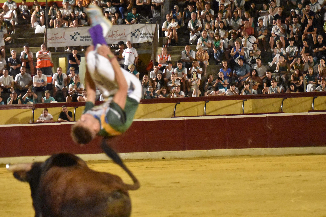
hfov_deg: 13.1
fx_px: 1418
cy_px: 122
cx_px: 147
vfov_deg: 8.8
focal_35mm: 157
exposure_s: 1/200
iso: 12800
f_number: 4.8
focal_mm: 85
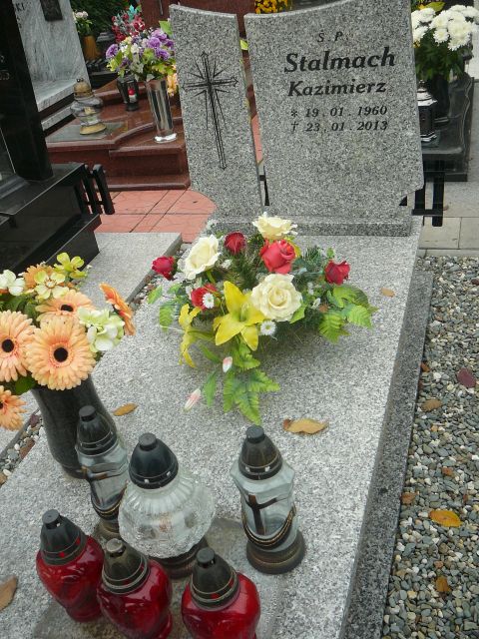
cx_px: 240
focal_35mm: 35
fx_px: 646
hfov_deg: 40.7
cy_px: 320
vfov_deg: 52.6
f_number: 2.8
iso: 80
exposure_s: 1/100
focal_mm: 5.2
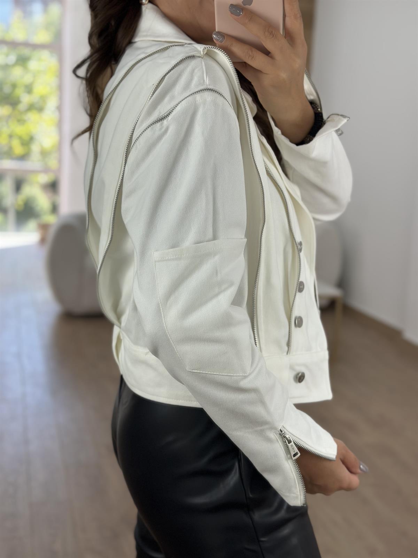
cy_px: 279
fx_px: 773
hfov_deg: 30.3
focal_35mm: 48
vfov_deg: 39.7
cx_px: 209
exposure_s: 1/541
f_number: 1.78
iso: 80
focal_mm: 6.86
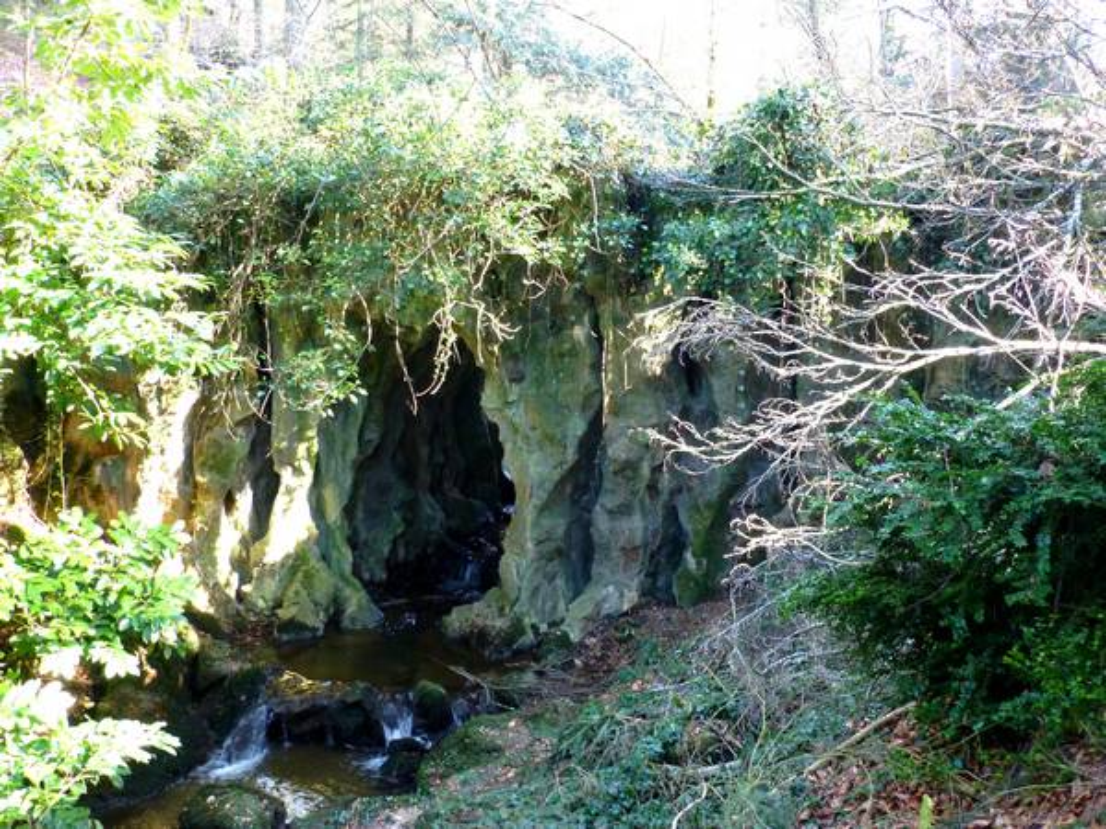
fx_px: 1246
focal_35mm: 39
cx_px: 553
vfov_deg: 36.8
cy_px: 414
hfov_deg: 47.9
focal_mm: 6.9
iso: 400
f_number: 3.9
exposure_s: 1/30
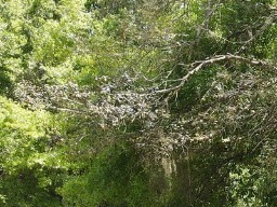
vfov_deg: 15.3
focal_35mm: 96
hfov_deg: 18.5
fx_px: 768
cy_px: 167
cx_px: 396
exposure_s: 1/120
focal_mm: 4.5
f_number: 2.8
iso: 100
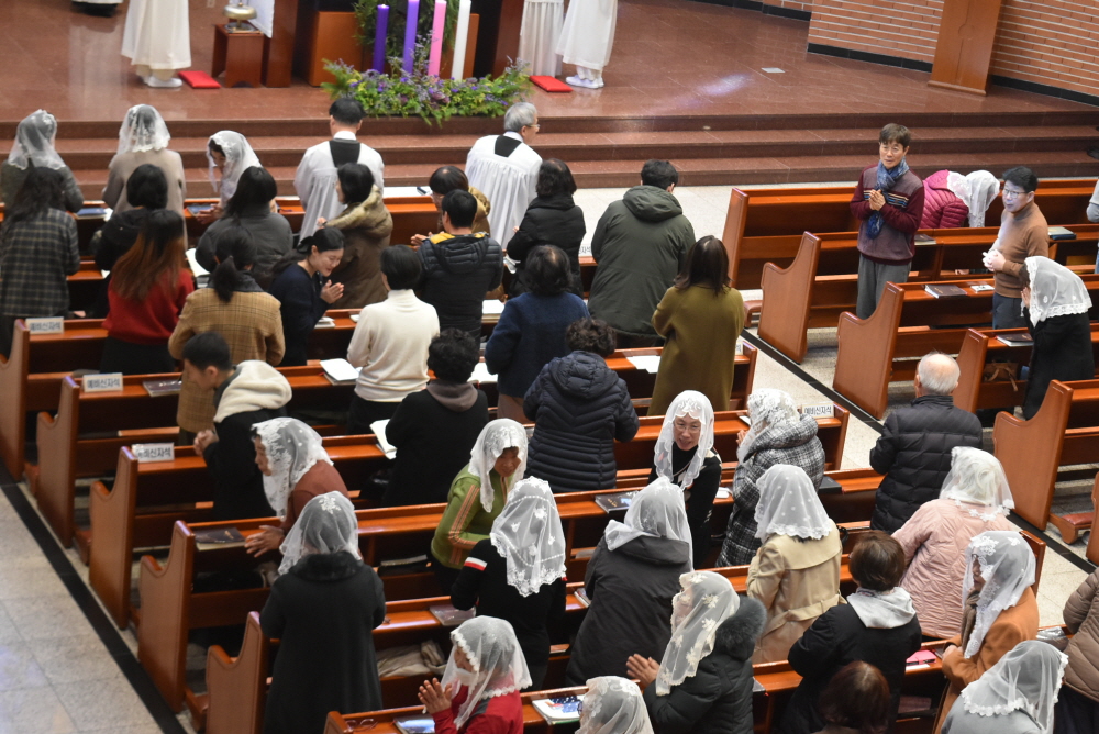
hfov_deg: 24.6
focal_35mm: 82
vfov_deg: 16.6
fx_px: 2520
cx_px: 550
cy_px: 367
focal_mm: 55
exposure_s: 1/60
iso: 2000
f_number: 5.6
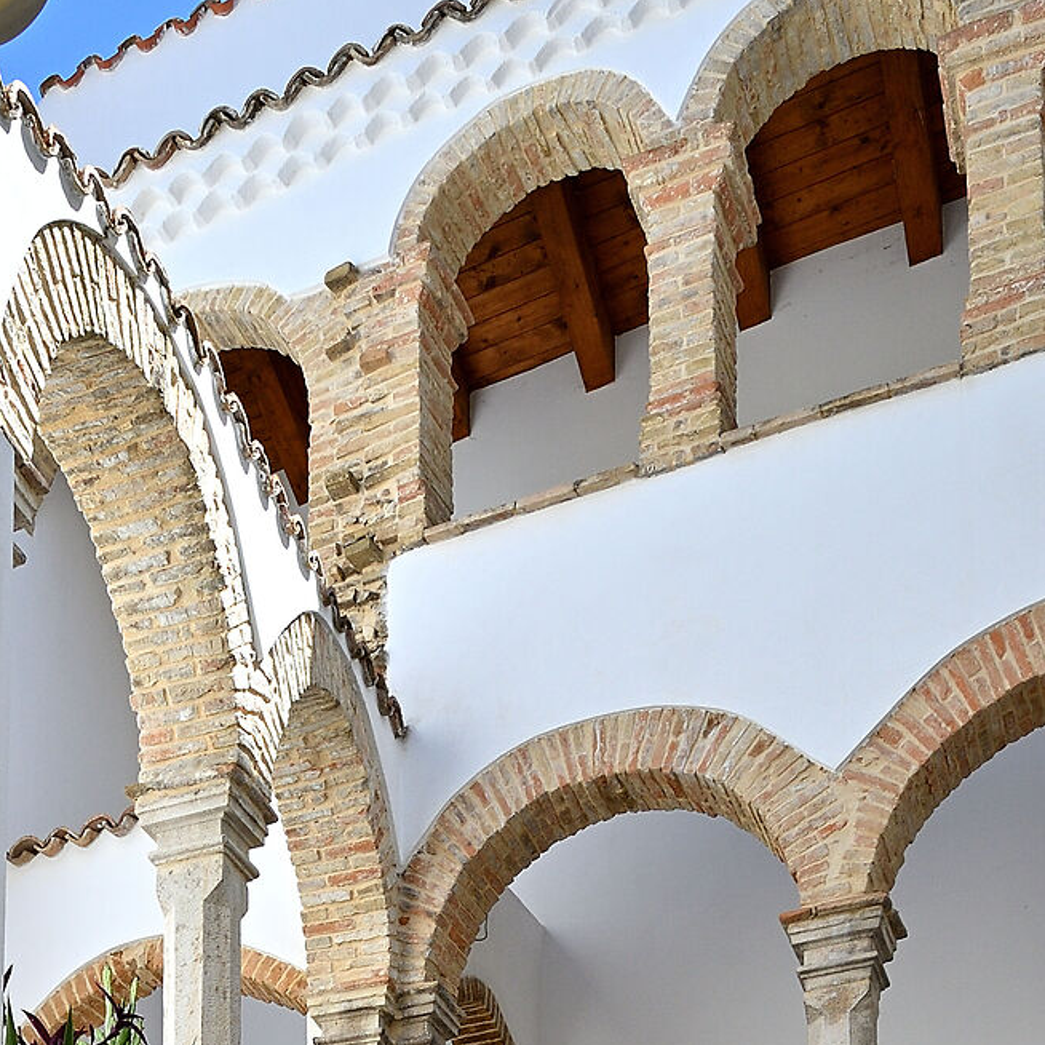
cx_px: 203
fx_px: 1810
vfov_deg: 22.7
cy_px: 1758
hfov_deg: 31.3
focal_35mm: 53
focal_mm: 17
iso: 200
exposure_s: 1/160
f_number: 11
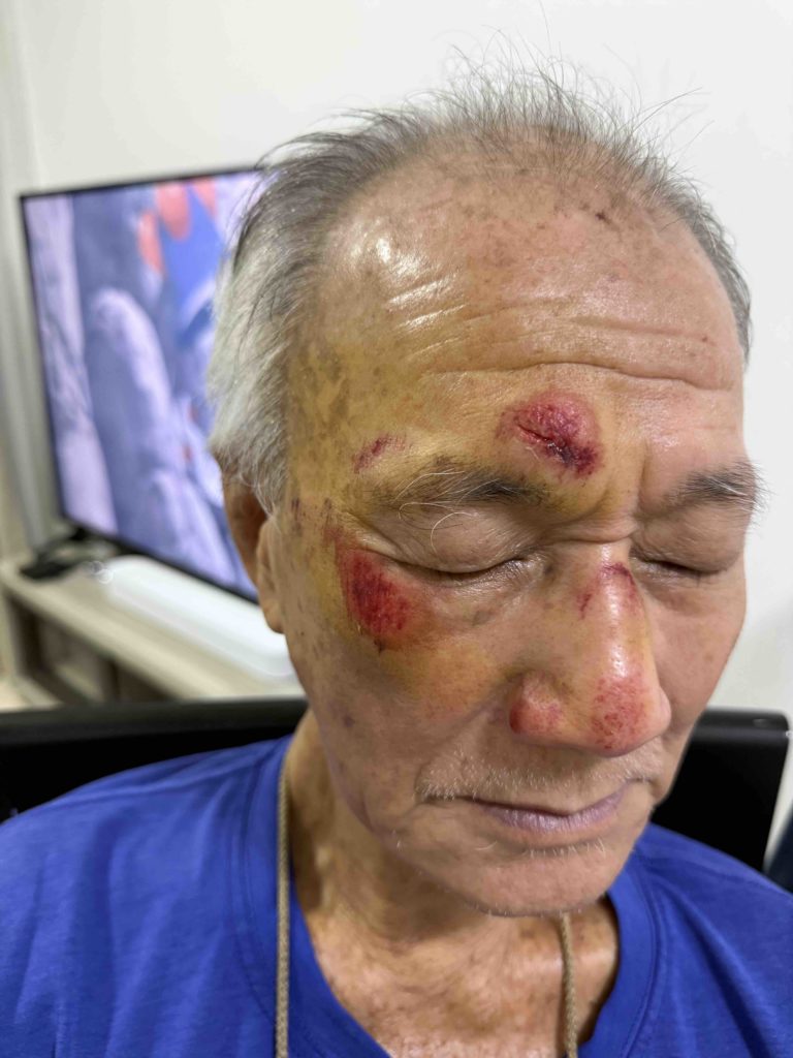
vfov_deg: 71.6
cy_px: 529
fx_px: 733
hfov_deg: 56.8
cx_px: 396
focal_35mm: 24
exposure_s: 1/53
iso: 500
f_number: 1.78
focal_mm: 6.76
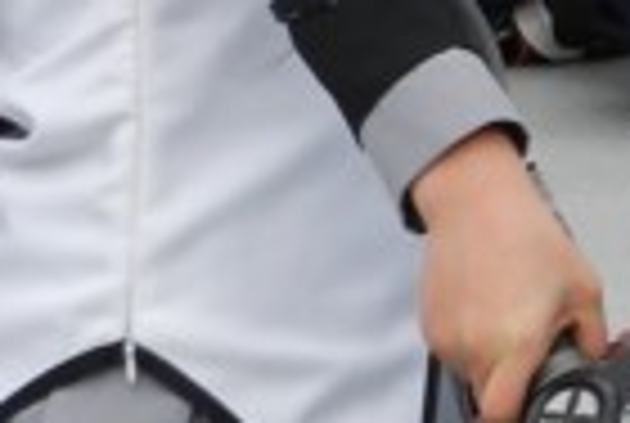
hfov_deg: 6.4
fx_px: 5507
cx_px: 1040
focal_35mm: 314
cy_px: -288
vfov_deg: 4.4
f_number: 4.4
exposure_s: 1/400
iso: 160
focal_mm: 9.4
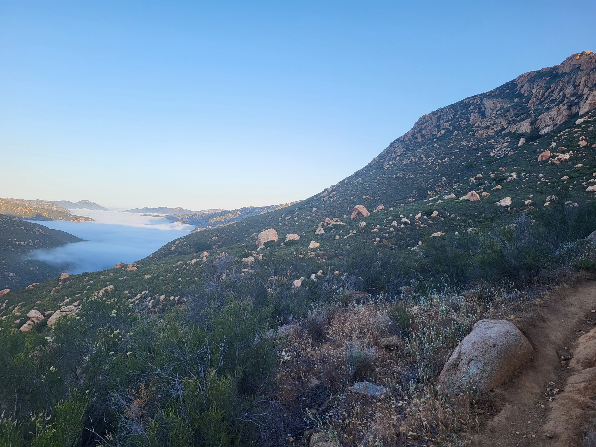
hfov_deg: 67.3
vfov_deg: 53.1
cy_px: 224
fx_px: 448
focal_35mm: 26
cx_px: 298
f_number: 1.8
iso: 40
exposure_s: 1/588
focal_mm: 5.4
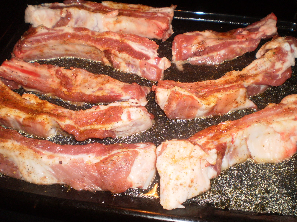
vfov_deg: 39.7
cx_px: 148
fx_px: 309
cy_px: 111
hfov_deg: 51.4
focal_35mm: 36
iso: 125
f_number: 3.1
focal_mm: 6.3
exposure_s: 1/30
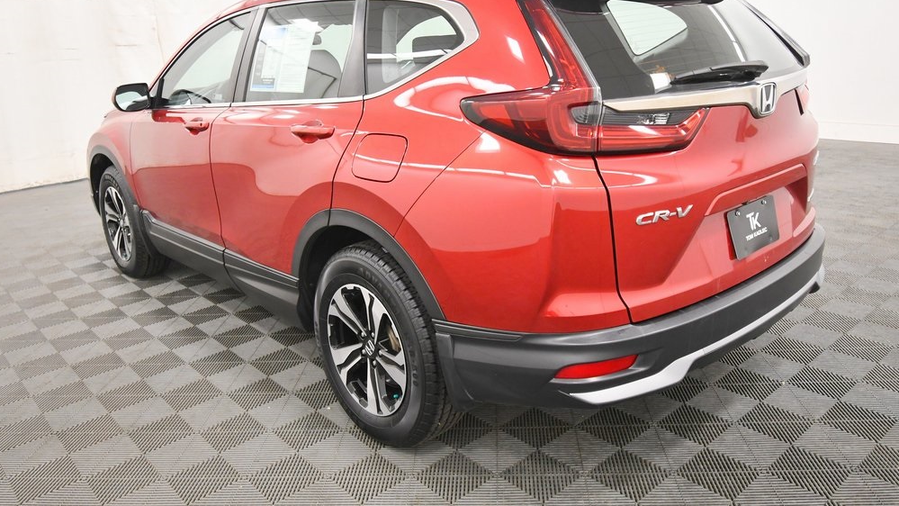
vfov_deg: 40.0
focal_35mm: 29
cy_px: 201
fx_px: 691
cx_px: 454
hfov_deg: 66.1
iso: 1800
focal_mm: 18
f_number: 5.6
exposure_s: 1/125
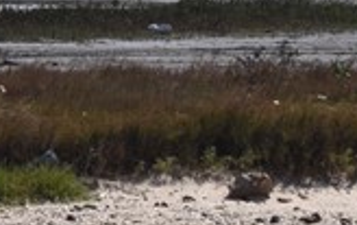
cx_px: -694
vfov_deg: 2.3
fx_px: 5421
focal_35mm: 556
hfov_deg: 3.7
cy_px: -446
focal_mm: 55
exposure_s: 1/400
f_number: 10
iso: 100
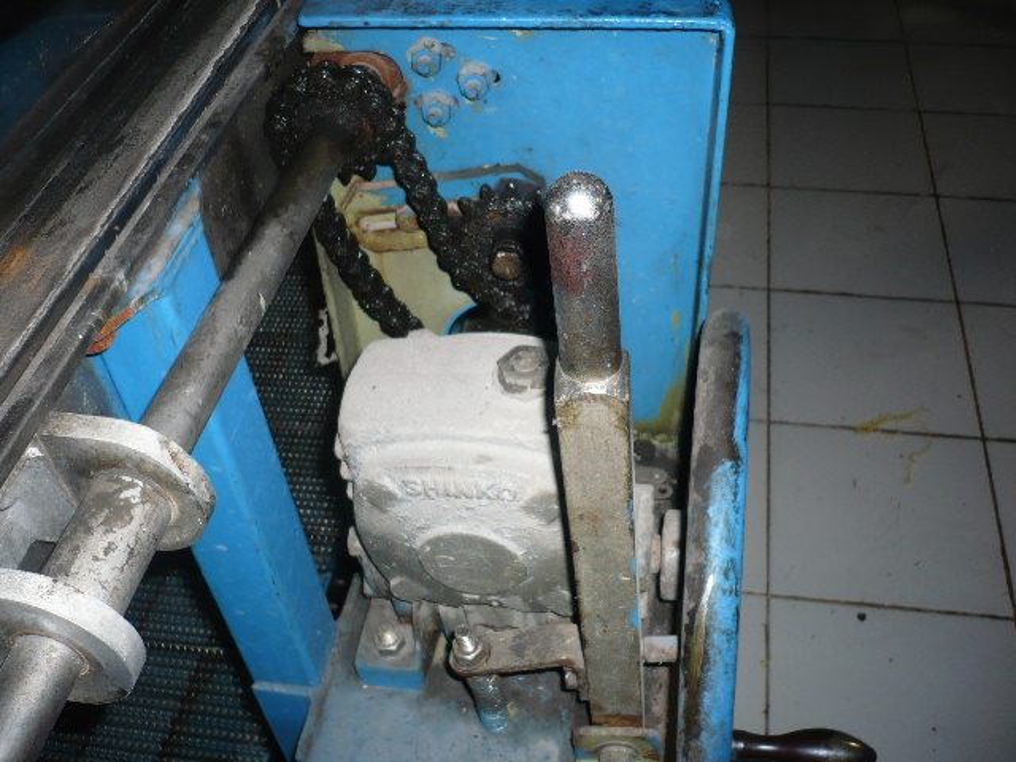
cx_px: 508
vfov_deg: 40.7
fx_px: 1027
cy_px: 381
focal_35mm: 35
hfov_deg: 52.6
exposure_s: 1/30
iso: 100
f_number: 2.8
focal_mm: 5.8
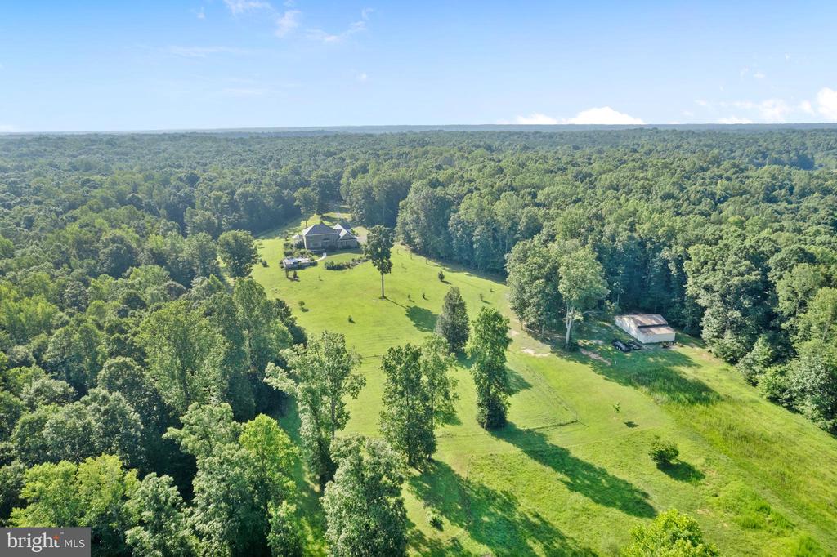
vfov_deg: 57.2
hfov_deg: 78.6
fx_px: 511
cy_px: 278
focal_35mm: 22
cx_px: 418
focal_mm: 8.38
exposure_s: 1/2500
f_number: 2.8
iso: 100
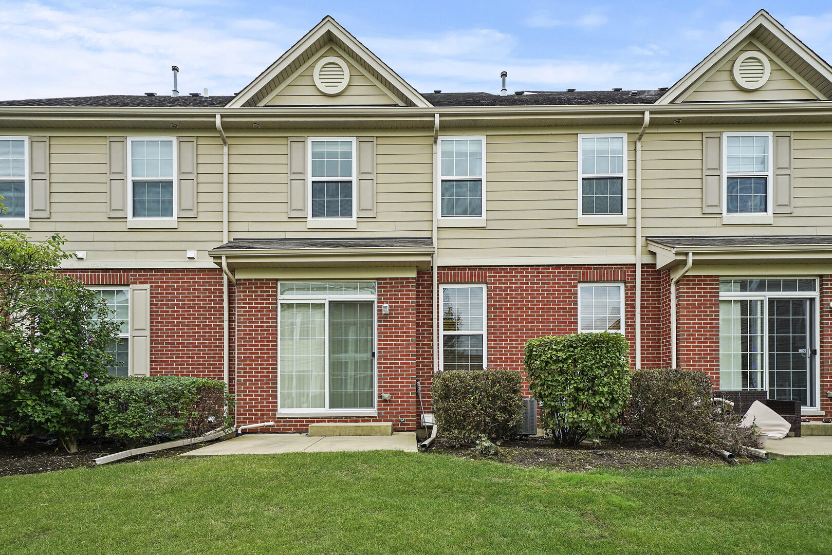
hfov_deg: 90.0
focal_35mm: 18
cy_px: 278
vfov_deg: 67.4
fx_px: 416
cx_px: 416
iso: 100
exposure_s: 1/200
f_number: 6.3
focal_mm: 18
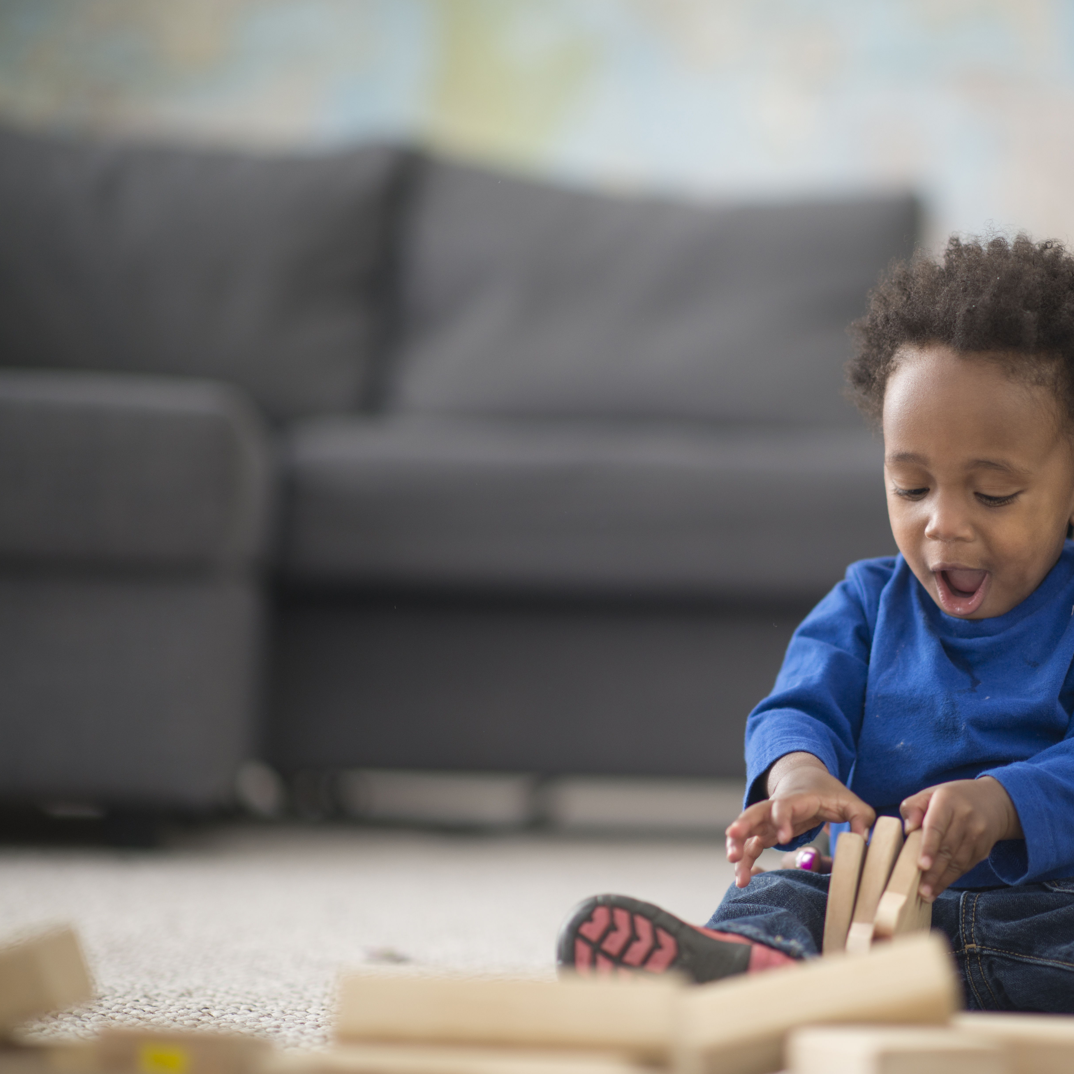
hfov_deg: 15.9
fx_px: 3826
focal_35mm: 109
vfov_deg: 16.0
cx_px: 797
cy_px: 539
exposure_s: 1/500
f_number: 1.4
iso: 250
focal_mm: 85
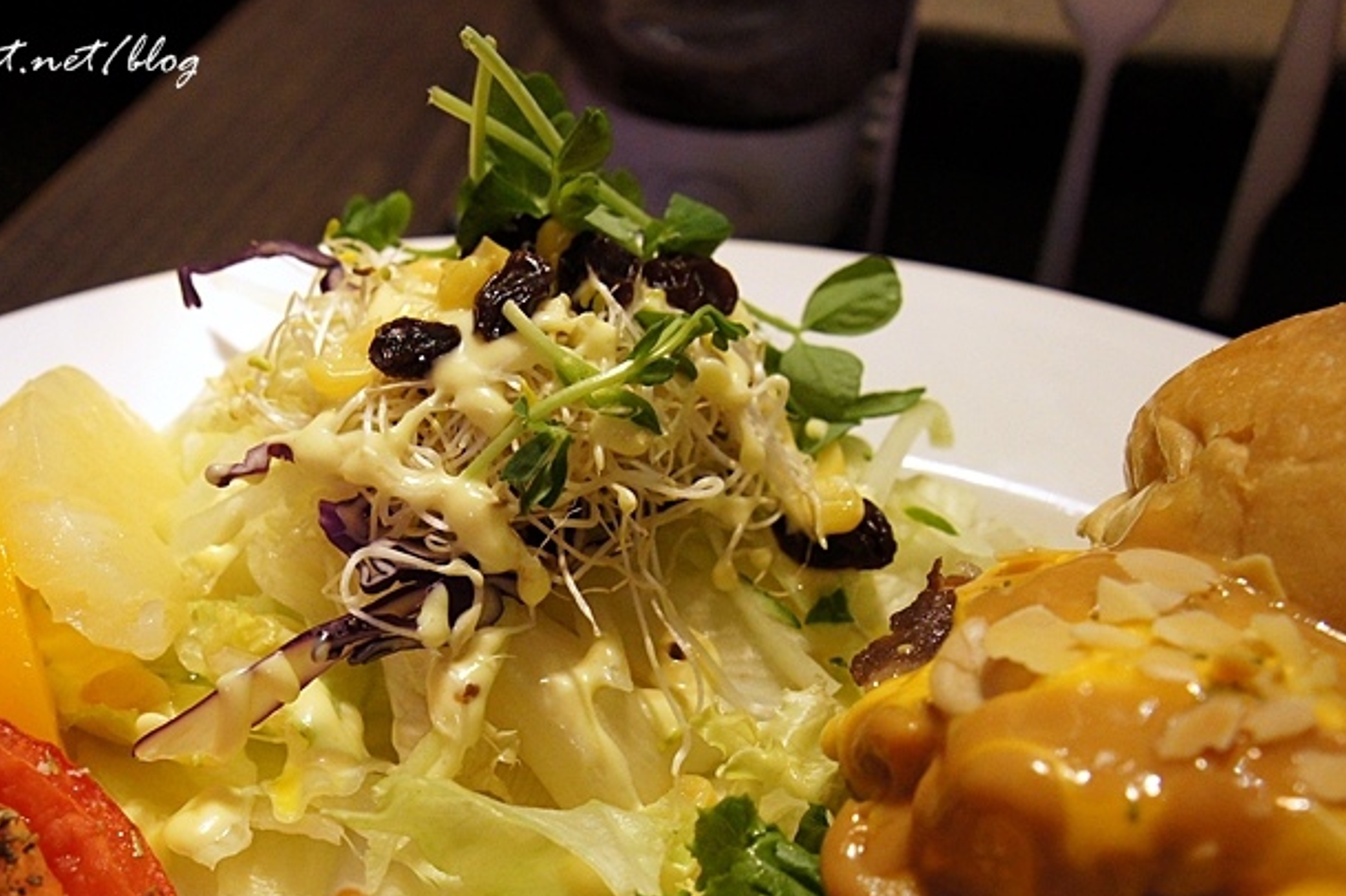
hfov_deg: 33.1
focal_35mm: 60
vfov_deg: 22.5
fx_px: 2232
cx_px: 395
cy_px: 654
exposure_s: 1/20
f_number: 5.6
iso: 1600
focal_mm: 27
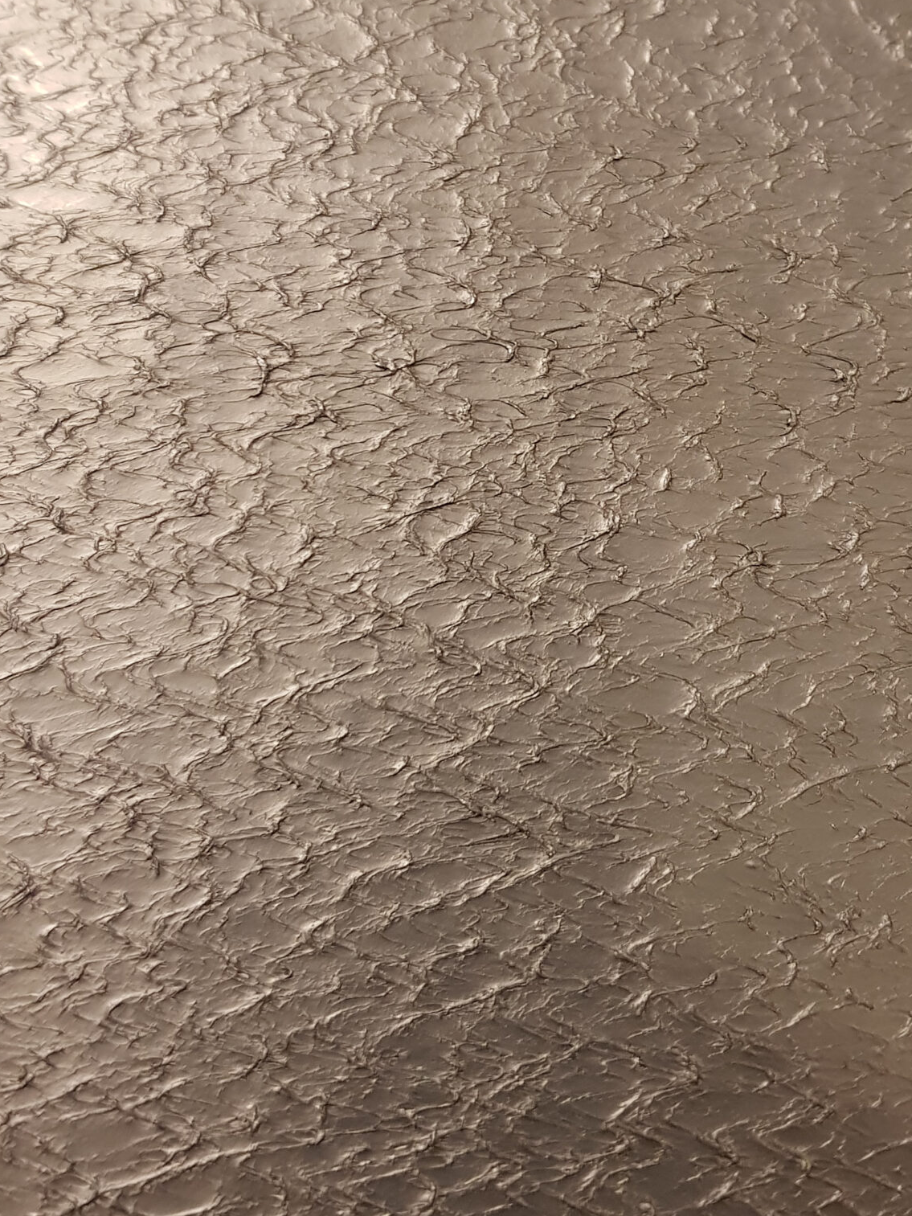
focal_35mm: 44
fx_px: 1545
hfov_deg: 32.8
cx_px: 524
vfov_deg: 42.4
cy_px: 413
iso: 250
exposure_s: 1/25
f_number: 1.7
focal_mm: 4.2
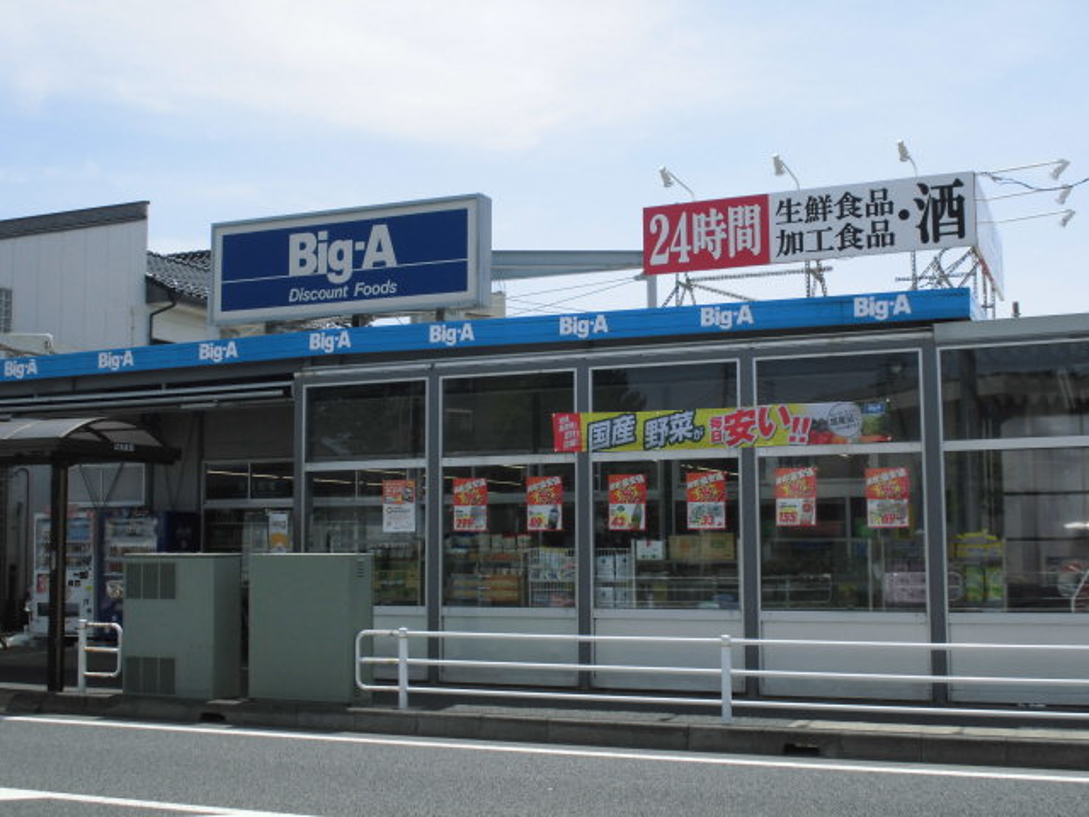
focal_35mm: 43
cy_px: 408
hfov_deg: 43.9
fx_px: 1353
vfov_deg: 33.6
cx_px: 544
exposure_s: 1/500
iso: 100
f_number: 4.5
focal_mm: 7.8
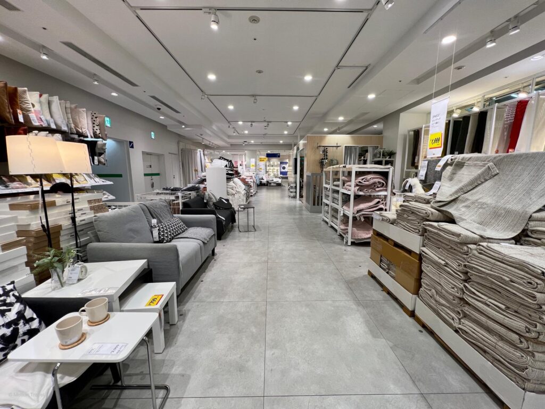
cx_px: 272
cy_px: 204
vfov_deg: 89.9
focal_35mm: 13
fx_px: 205
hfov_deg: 106.2
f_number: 1.8
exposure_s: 1/100
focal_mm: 1.57
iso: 100
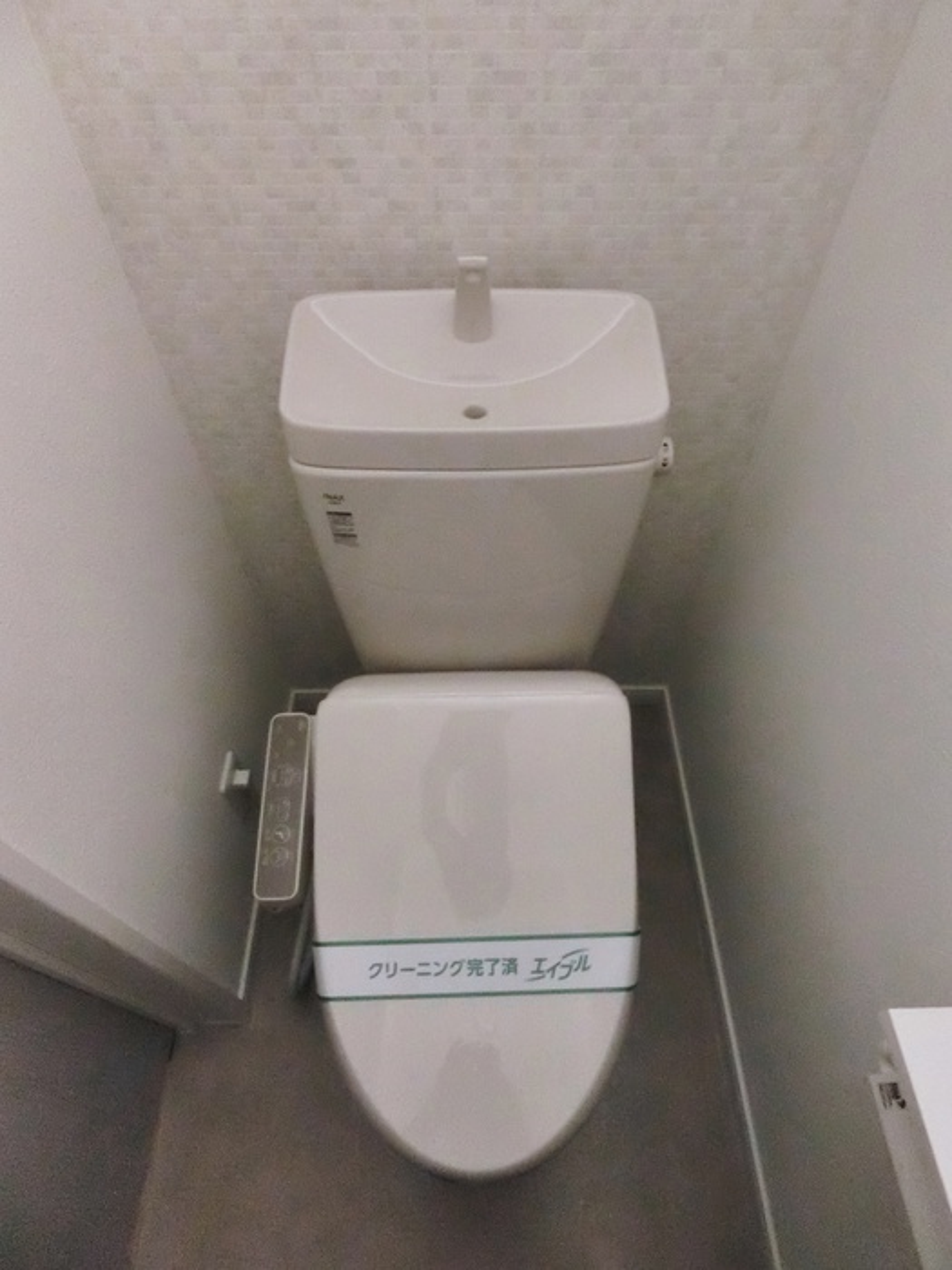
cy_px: 635
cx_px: 476
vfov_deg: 84.7
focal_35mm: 19
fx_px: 697
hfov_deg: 68.7
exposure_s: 1/4
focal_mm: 4.06
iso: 1600
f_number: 2.7
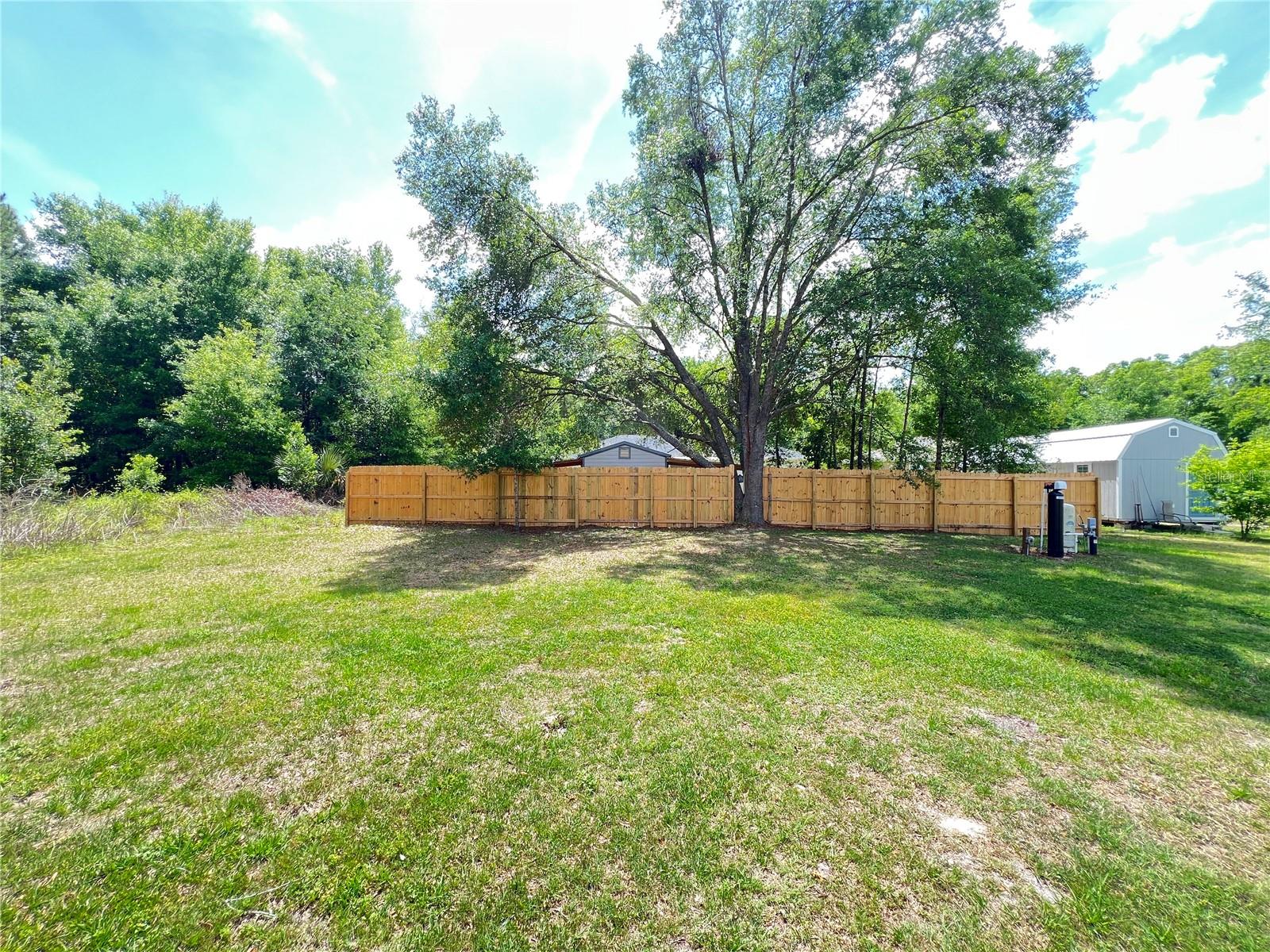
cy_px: 476
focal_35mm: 13
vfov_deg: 89.9
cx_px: 635
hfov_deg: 106.2
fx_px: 477
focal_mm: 1.57
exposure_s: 1/113
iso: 32
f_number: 1.8
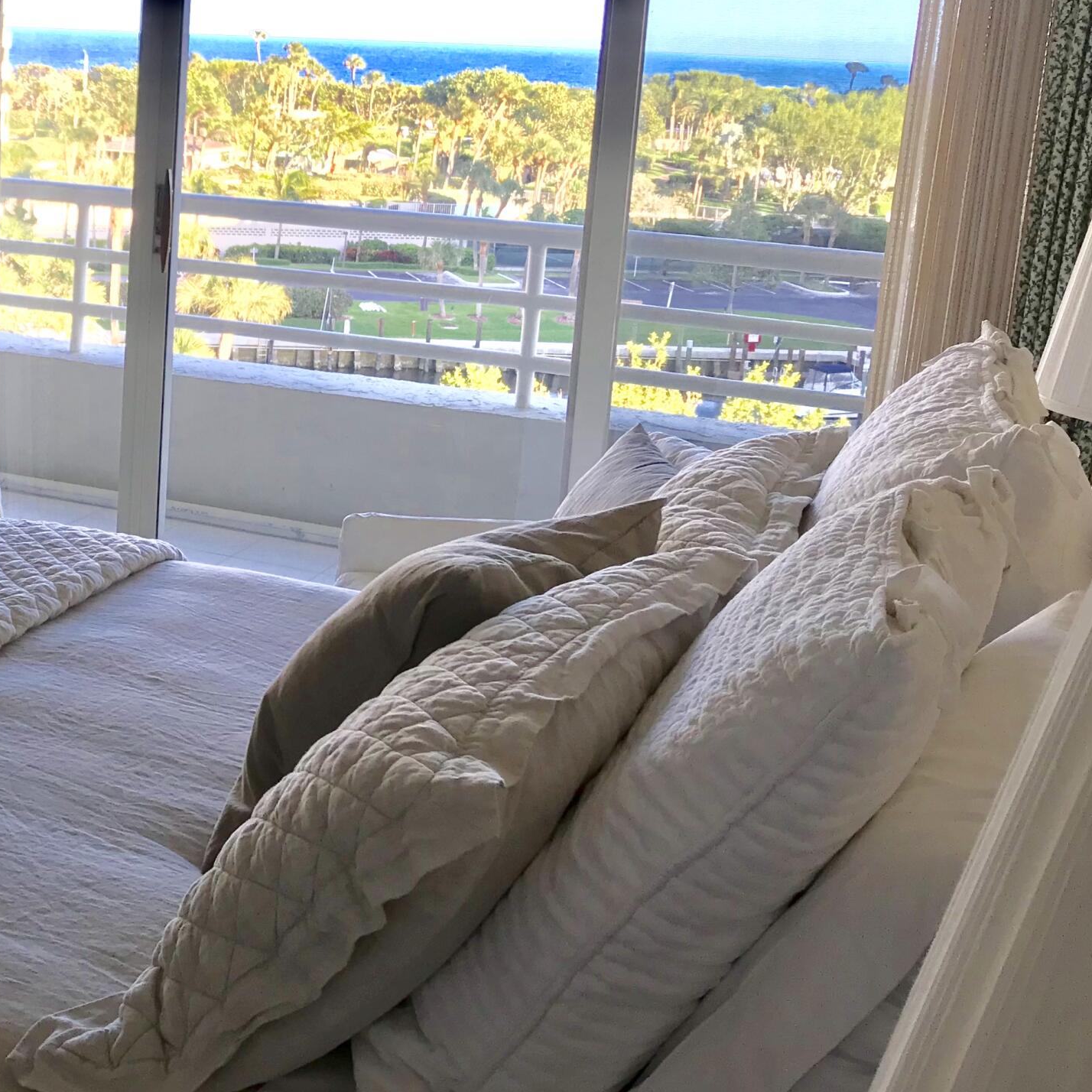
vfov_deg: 32.7
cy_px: 424
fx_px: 1856
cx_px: 63
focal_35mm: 52
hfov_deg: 31.0
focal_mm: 3.99
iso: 25
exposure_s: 1/120
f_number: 1.8
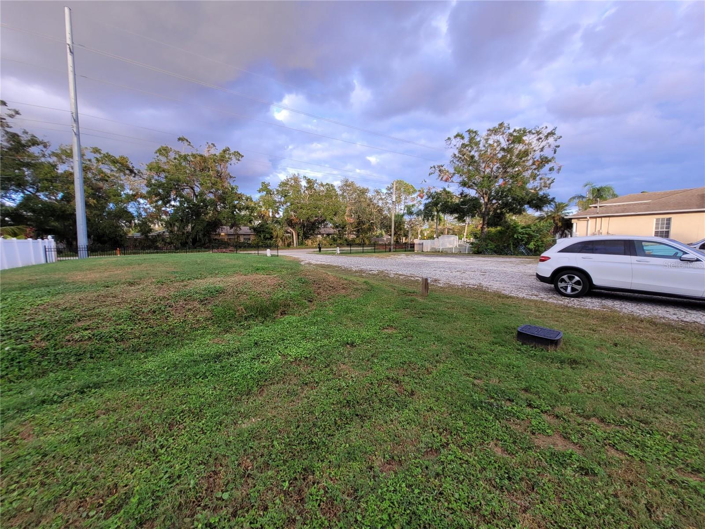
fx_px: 265
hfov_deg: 106.2
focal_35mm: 13
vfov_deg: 89.9
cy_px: 264
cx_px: 352
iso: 40
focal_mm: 1.74
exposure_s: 1/233
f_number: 2.2
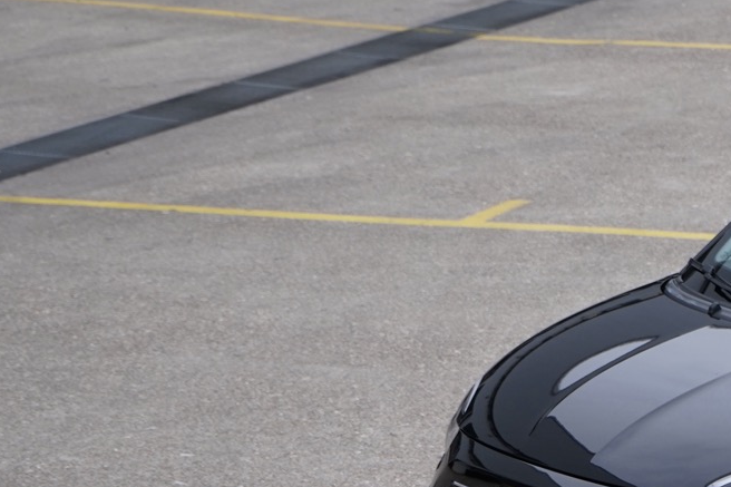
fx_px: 4161
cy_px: 522
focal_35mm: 205
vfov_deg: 6.7
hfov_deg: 9.8
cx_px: 949
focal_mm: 70
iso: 400
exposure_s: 1/160
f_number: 5.6
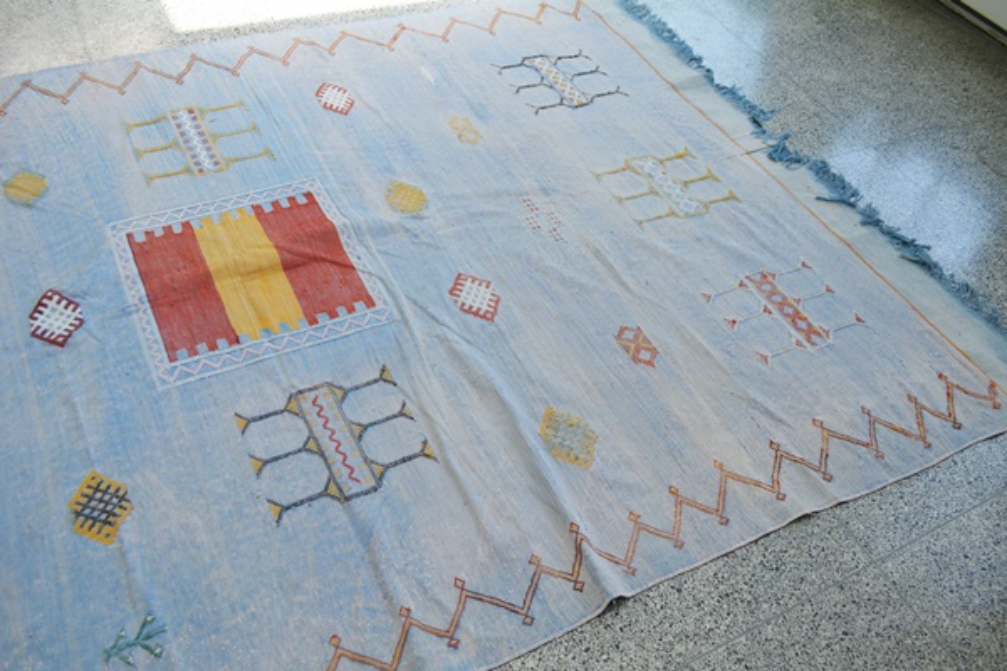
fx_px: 839
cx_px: 504
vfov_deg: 43.6
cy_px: 336
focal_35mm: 30
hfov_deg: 61.9
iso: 220
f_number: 5.6
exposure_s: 1/125
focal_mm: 20
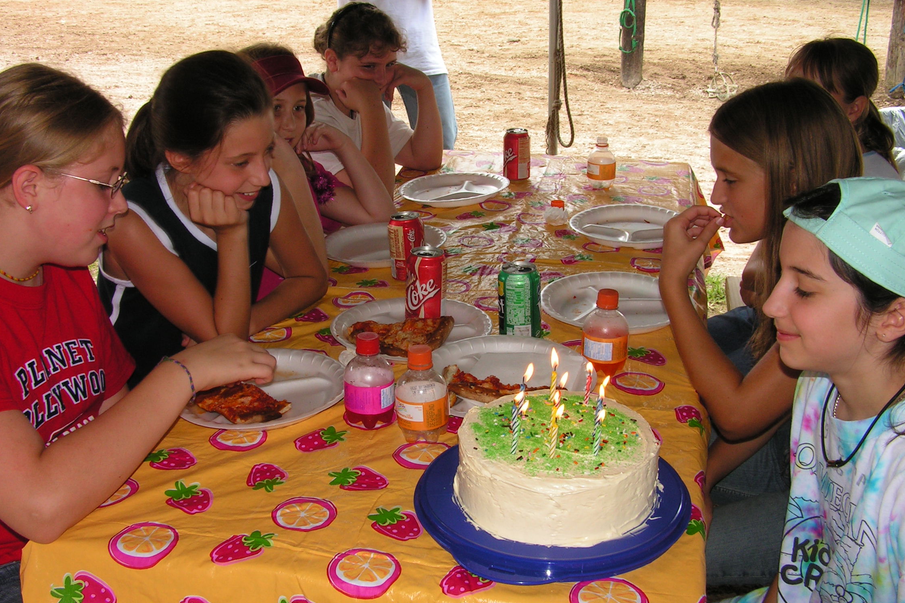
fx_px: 1006
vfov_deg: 33.4
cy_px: 302
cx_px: 455
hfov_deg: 48.5
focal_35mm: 40
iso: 50
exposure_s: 1/40
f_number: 5.6
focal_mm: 6.3
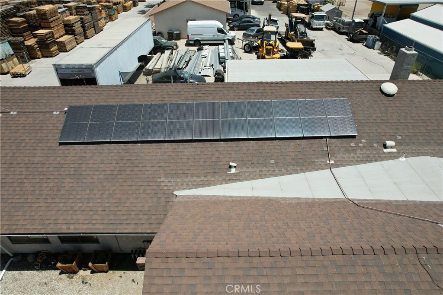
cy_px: 148
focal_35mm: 22
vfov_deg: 57.2
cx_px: 222
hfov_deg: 78.6
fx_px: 271
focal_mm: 8.38
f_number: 2.8
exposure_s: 1/640
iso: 130
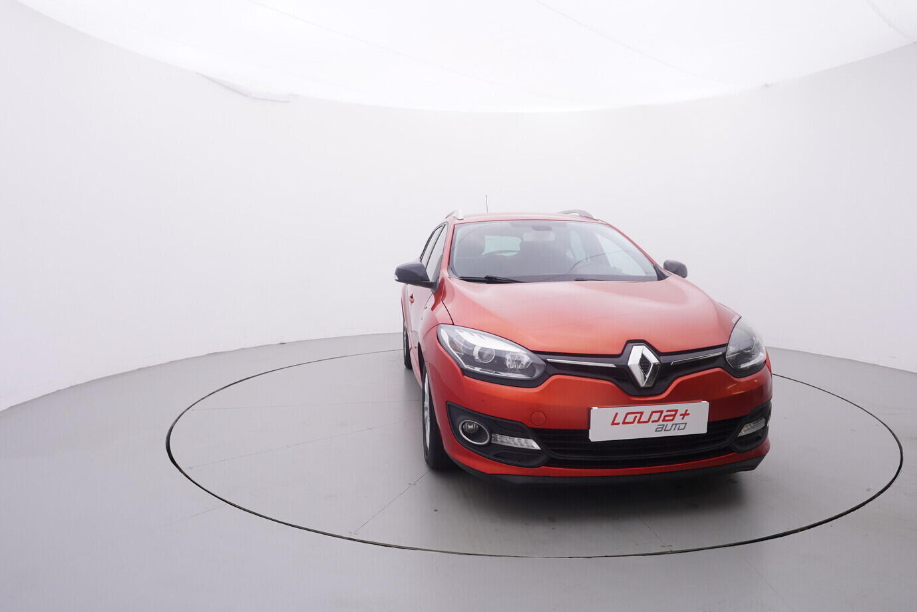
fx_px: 599
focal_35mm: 24
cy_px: 316
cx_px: 478
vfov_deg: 54.1
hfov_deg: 74.8
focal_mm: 15
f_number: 5
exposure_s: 1/80
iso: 200
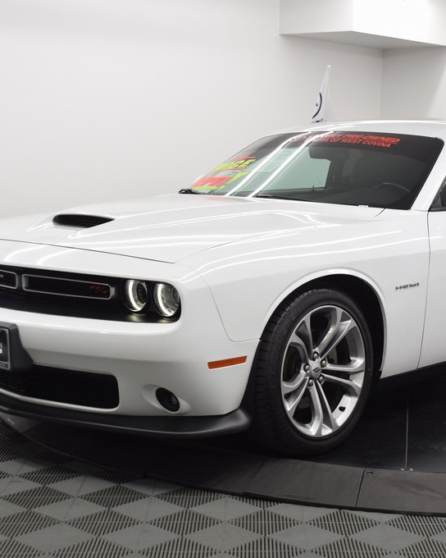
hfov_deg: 23.1
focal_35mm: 66
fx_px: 1084
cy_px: 279
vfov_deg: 28.8
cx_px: 307
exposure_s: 1/125
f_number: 4.5
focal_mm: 31
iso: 400
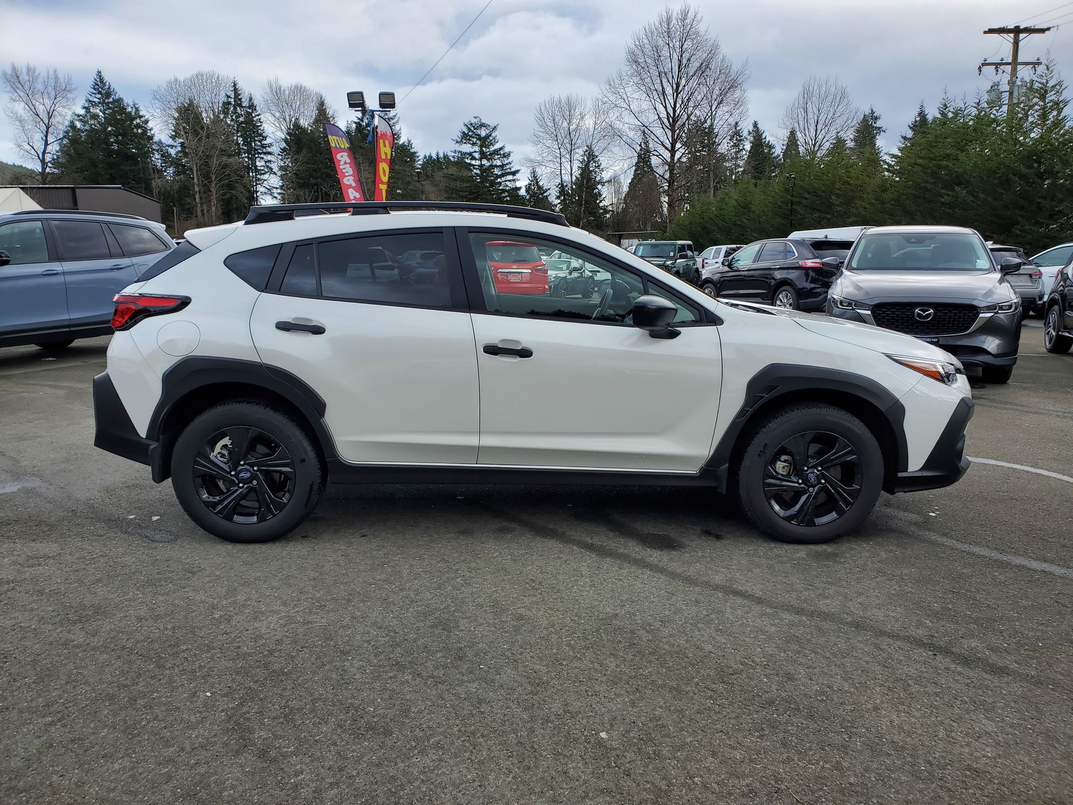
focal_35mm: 26
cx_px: 536
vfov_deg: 53.1
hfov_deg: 67.3
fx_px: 806
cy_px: 402
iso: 50
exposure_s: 1/642
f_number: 2.4
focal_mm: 4.3
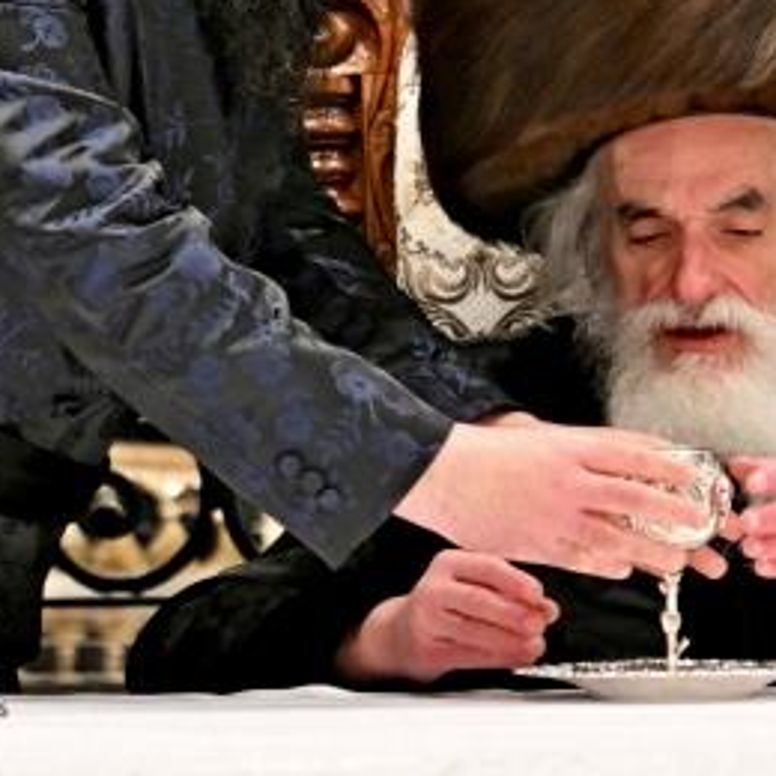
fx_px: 20975
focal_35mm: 827
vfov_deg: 2.1
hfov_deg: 2.1
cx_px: 648
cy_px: -45
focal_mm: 165
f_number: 2.8
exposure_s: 1/400
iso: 320
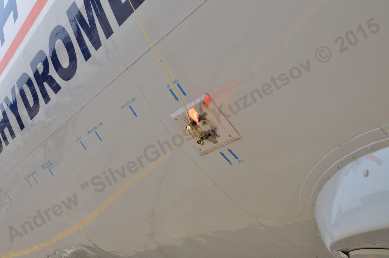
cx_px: 194
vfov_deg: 19.7
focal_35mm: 69
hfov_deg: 29.3
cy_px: 129
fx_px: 745
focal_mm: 46
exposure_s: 1/500
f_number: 8
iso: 200
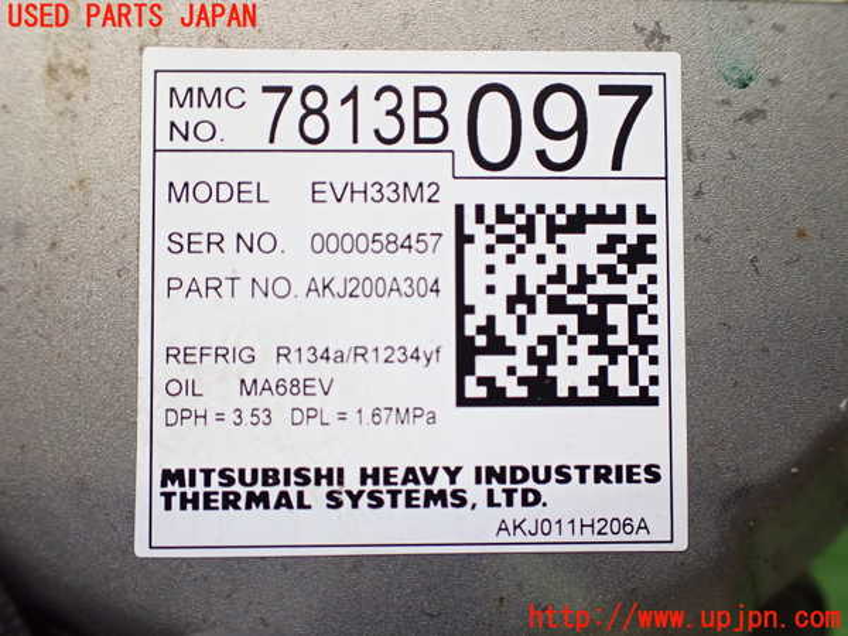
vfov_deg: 46.8
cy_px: 318
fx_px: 735
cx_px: 424
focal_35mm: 30
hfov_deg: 60.0
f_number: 2.3
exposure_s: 1/125
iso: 500
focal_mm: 5.4
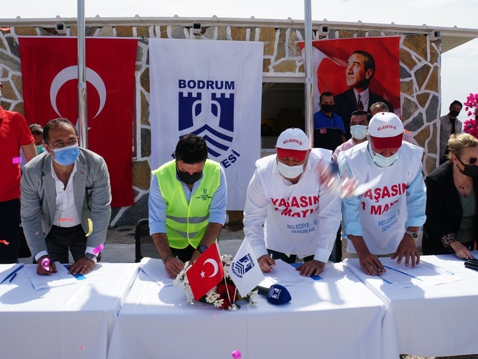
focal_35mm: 30
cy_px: 182
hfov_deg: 59.9
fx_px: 414
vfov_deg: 46.8
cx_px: 234
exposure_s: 1/160
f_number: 11
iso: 100
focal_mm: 18
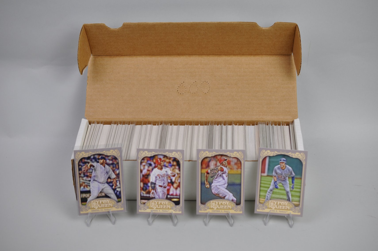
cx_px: 189
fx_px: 629
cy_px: 126
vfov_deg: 22.6
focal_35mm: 60
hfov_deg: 33.4
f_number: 4
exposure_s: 1/60
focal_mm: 40
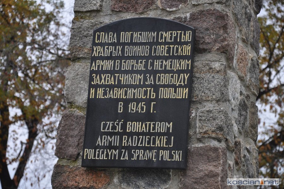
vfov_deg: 9.3
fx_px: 1158
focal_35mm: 147
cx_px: 142
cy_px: 94
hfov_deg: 14.0
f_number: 5.6
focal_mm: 98
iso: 500
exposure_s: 1/250
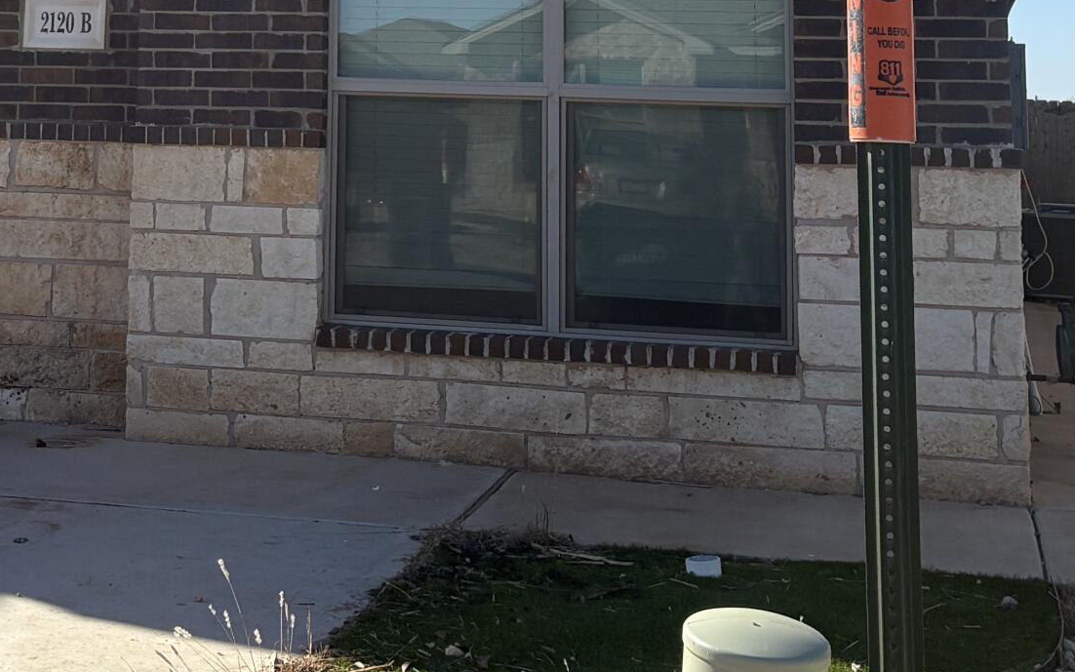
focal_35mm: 75
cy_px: -234
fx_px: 2198
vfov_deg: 16.3
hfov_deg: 27.0
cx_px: 234
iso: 50
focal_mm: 5.96
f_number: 1.6
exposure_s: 1/3448
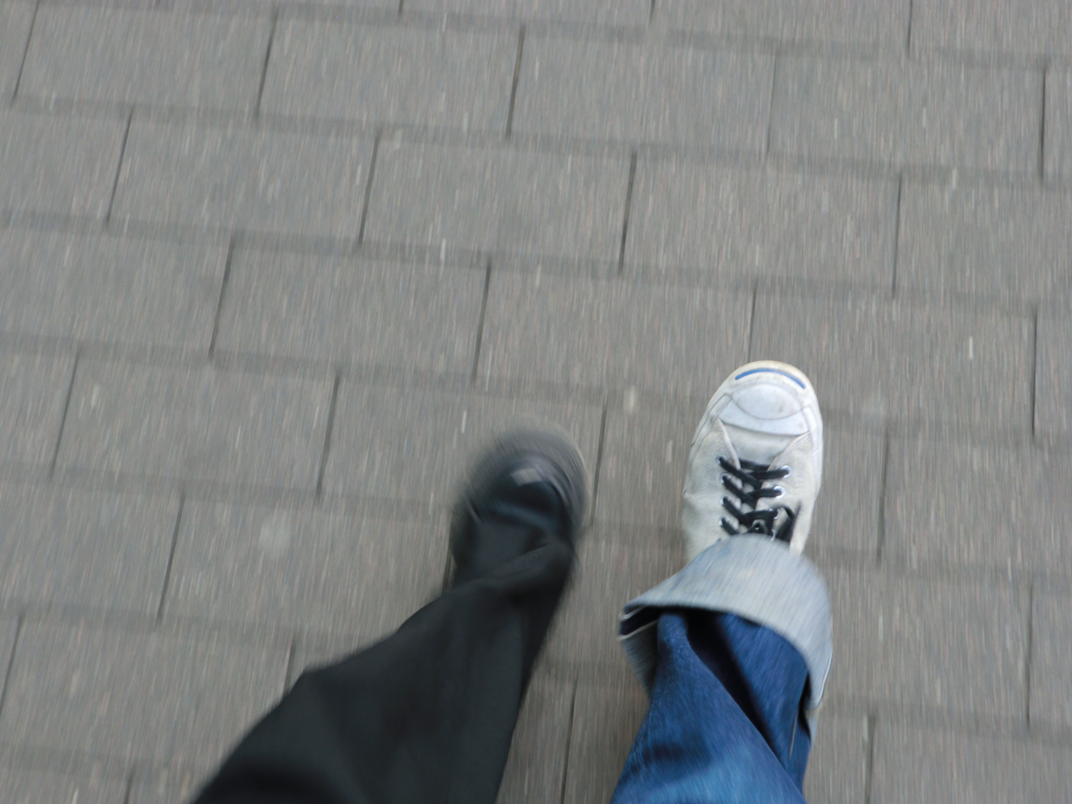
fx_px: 1394
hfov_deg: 42.1
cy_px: 402
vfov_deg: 32.2
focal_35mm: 45
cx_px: 536
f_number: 4.3
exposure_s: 1/80
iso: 50
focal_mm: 8.2
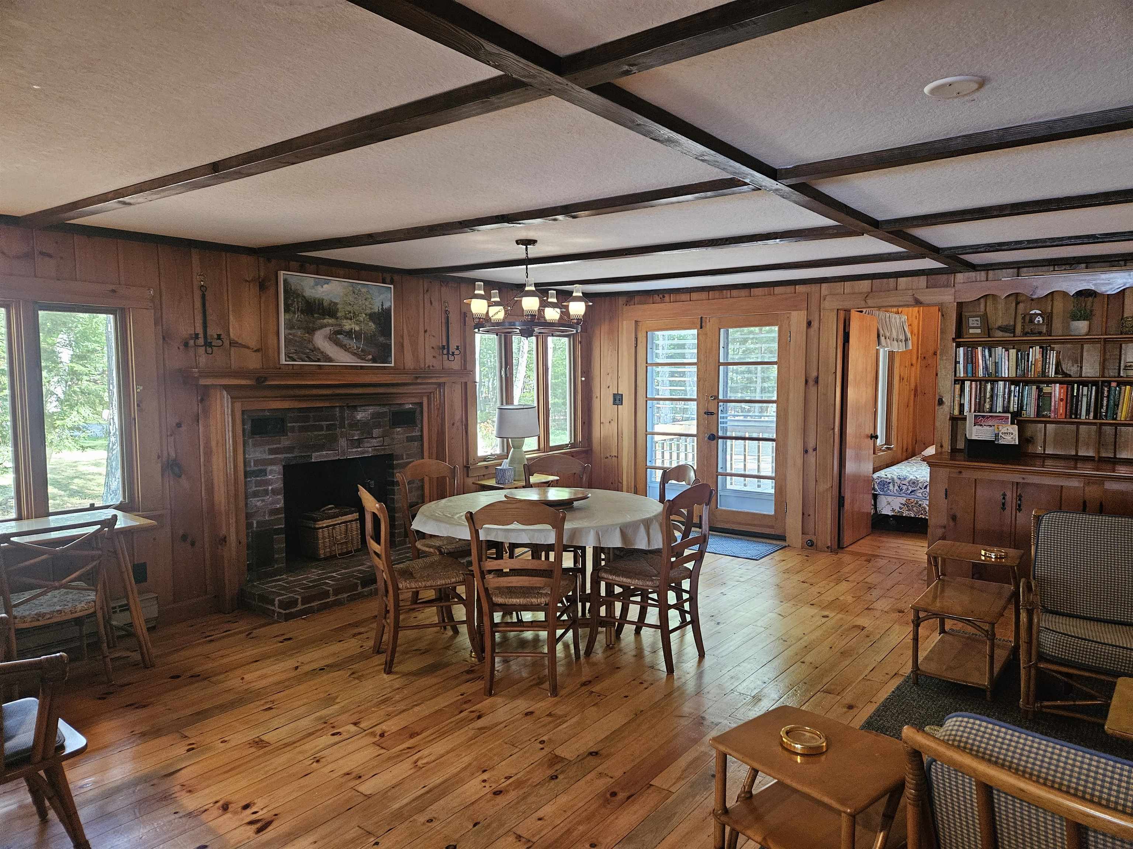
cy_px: 424
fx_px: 753
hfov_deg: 73.9
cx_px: 566
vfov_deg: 58.9
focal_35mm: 23
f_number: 1.8
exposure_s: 1/120
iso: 800
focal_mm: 5.4
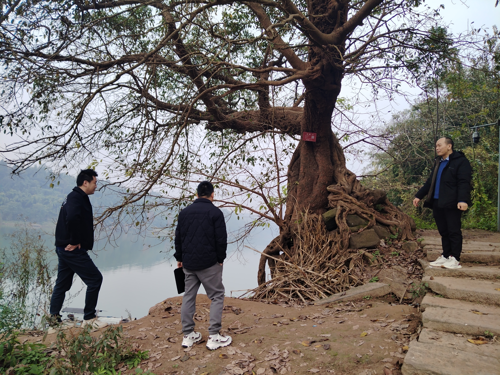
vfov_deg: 53.1
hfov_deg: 67.3
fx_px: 376
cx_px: 250
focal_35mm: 26
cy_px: 188
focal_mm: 4.25
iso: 100
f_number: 1.8
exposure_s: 1/544
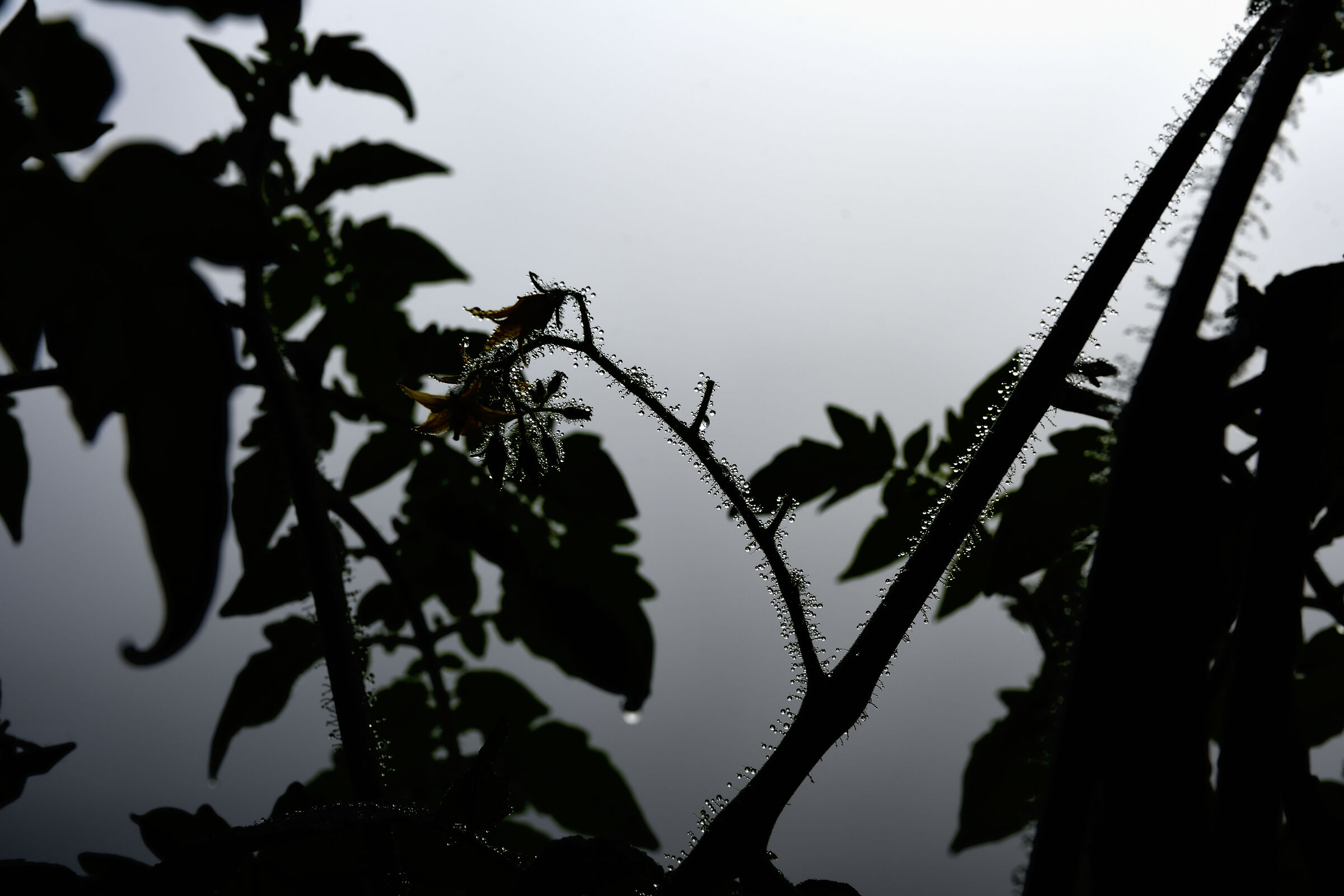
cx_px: 672
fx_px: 2614
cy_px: 448
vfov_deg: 19.5
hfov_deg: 28.8
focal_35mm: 70
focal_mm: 70
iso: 400
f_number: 10
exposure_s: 1/100
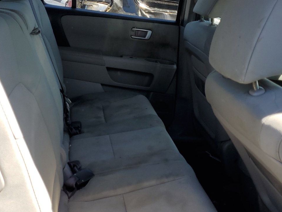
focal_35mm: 43
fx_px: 350
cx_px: 137
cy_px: 101
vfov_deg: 33.6
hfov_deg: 43.8
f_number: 1.5
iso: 50
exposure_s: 1/500
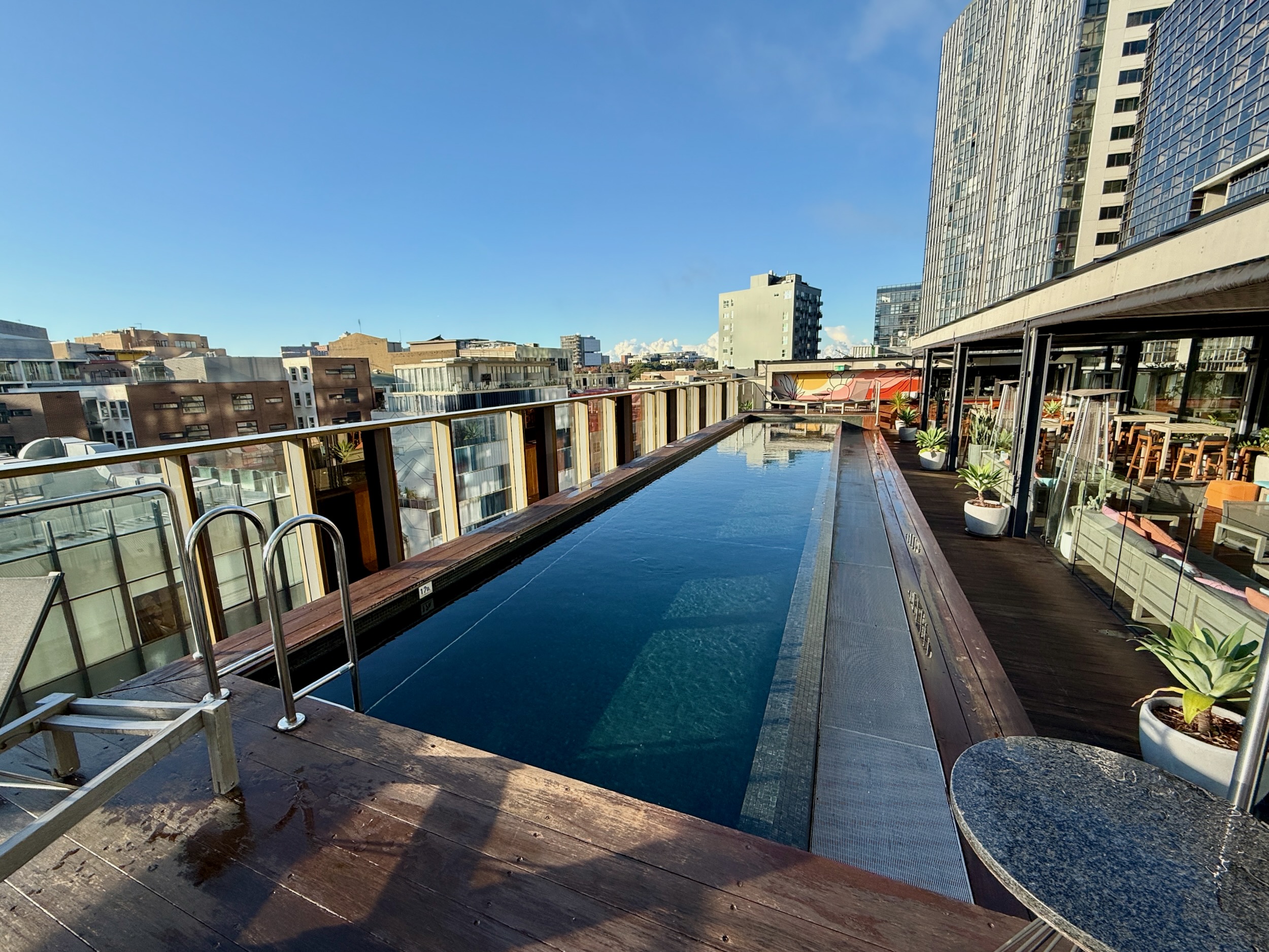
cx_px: 634
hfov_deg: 102.1
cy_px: 476
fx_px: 513
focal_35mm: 14
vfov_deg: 85.7
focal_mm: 2.22
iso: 50
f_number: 2.2
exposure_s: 1/914
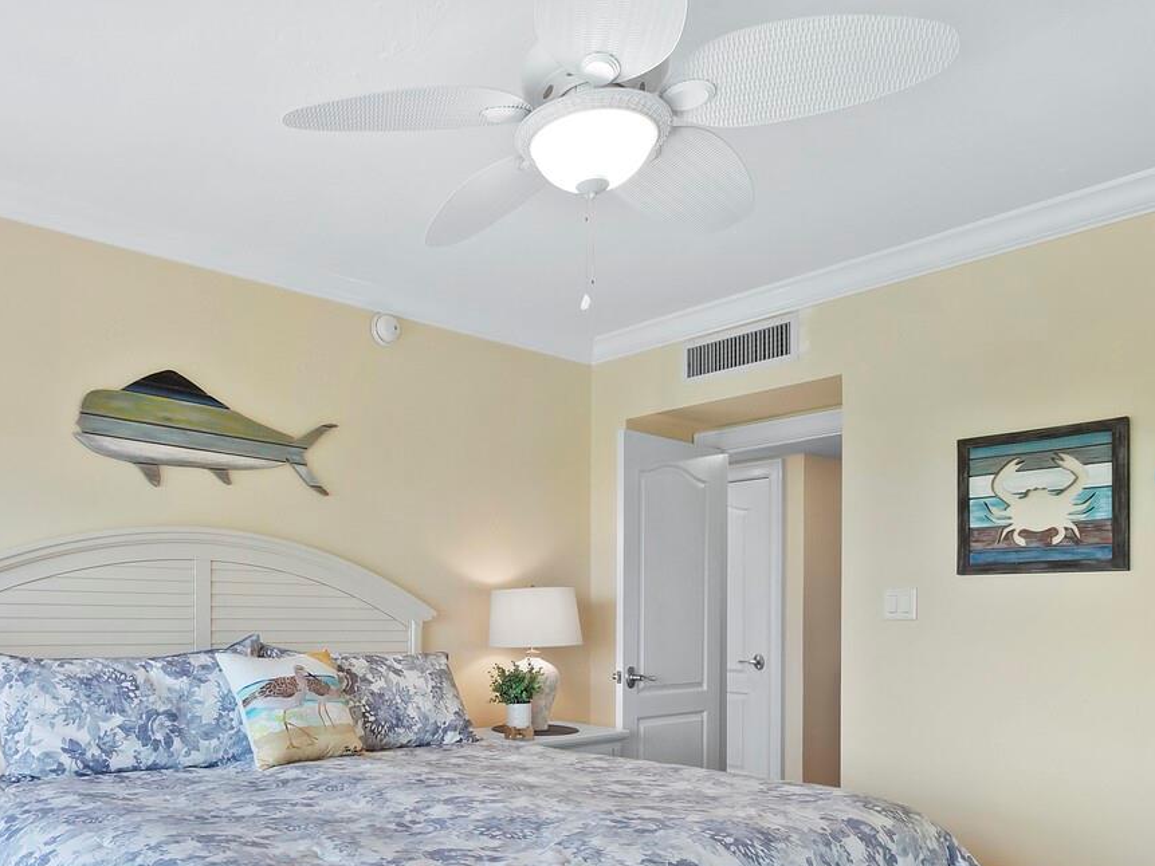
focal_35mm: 26
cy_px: 629
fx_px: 868
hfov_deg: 65.5
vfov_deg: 51.2
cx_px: 382
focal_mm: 7
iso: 400
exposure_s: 1/3
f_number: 11
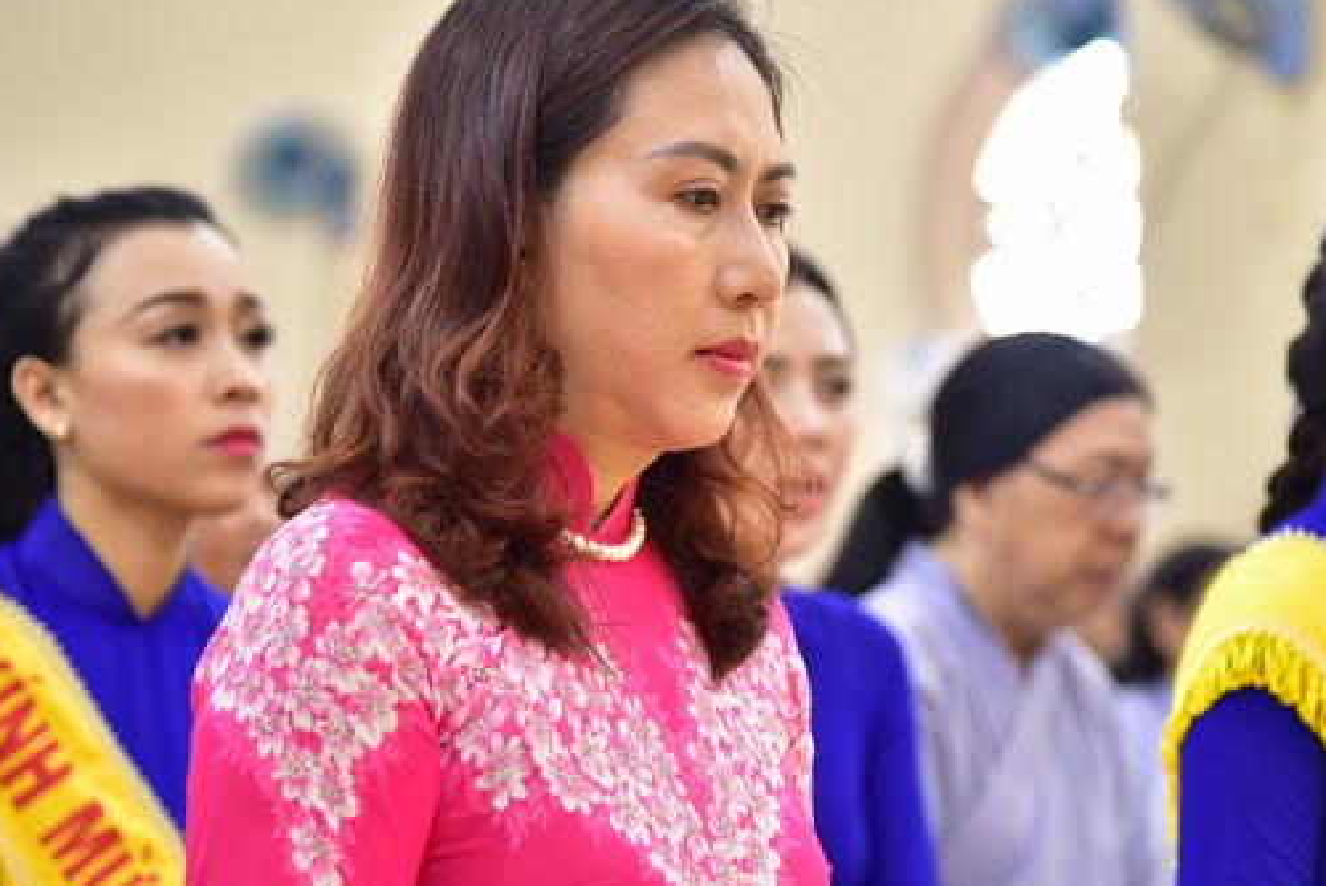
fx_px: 4791
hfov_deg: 15.8
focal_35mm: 130
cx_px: 751
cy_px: 438
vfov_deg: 10.6
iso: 640
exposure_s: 1/13
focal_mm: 100
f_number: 4
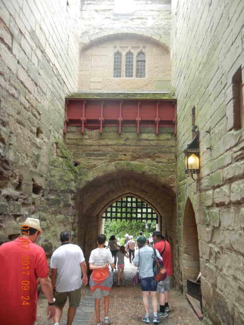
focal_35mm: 30
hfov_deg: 46.8
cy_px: 162
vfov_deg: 60.0
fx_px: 282
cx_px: 122
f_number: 3.5
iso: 160
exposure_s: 1/40.2
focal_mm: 5.4
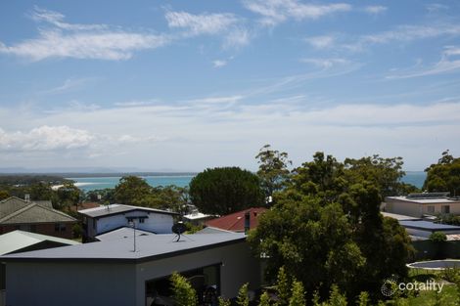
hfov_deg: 48.5
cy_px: 153
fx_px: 511
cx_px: 230
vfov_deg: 33.4
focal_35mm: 40
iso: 320
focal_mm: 40
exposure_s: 1/250
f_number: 20
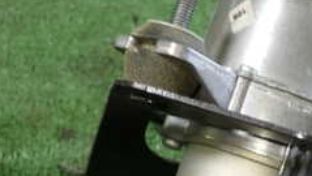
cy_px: 171
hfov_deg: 25.3
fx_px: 679
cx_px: 261
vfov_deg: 14.6
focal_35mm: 82
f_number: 2.3
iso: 200
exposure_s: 1/50
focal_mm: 5.4
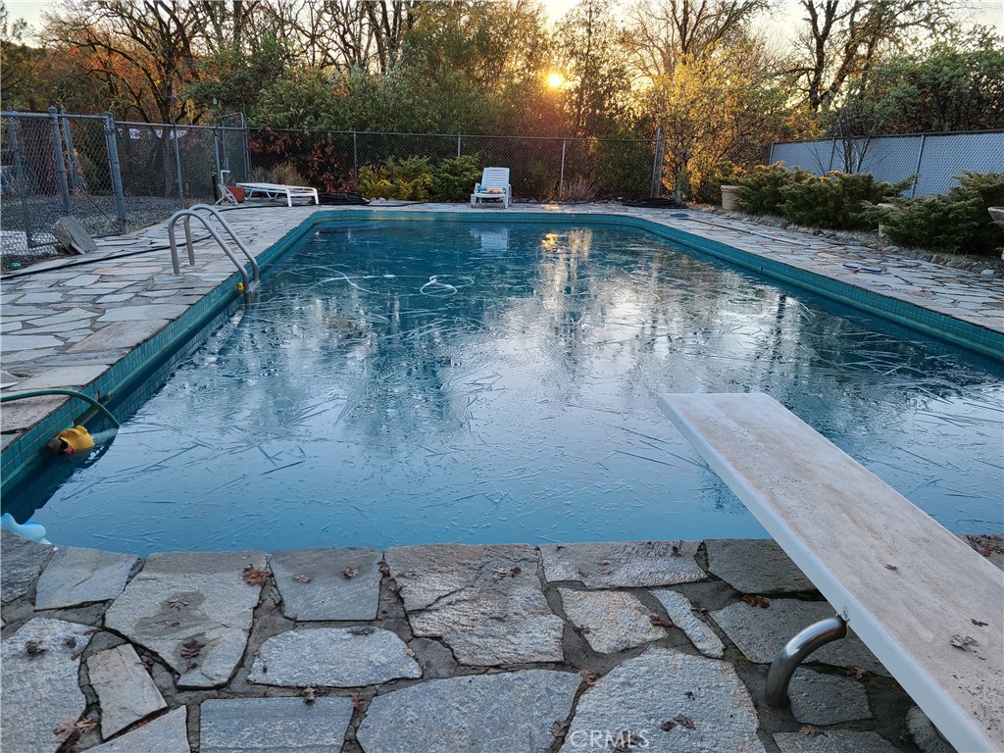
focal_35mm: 26
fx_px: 754
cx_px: 502
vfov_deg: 53.1
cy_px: 376
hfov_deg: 67.3
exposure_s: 1/201
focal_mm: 5.4
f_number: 1.8
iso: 40
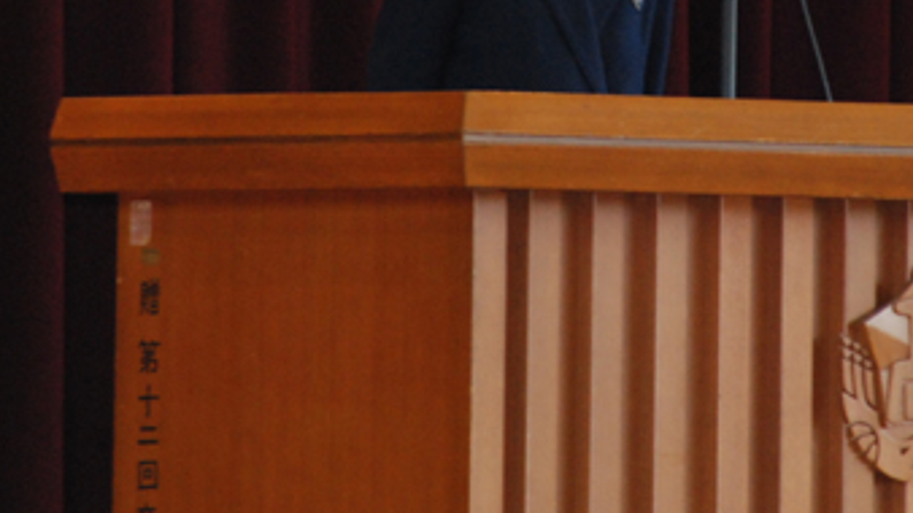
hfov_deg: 2.6
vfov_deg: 1.4
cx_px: 586
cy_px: 14
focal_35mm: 838
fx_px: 20284
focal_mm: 300
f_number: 6.3
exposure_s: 1/60
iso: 1600
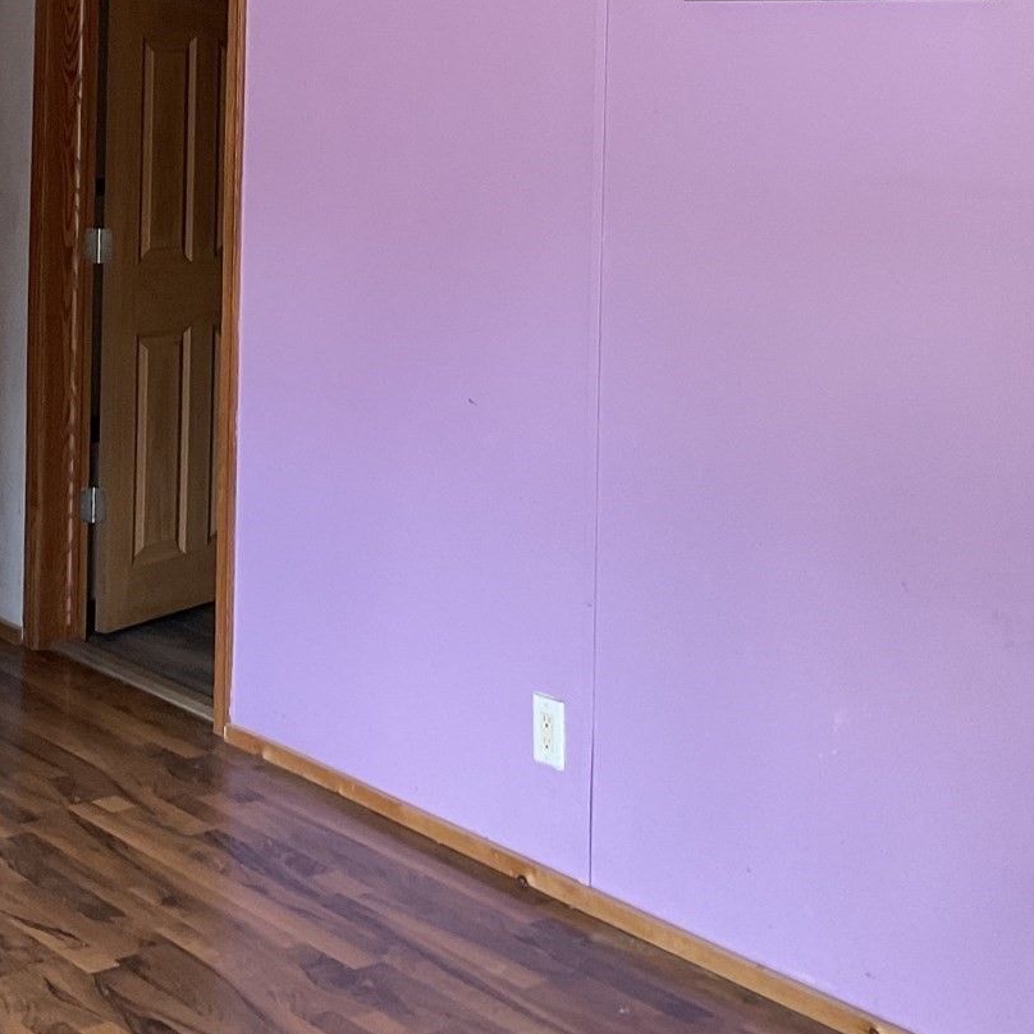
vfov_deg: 25.5
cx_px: 142
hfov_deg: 25.8
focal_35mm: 65
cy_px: 69
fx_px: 2197
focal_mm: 3
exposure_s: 1/60
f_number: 1.8
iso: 64
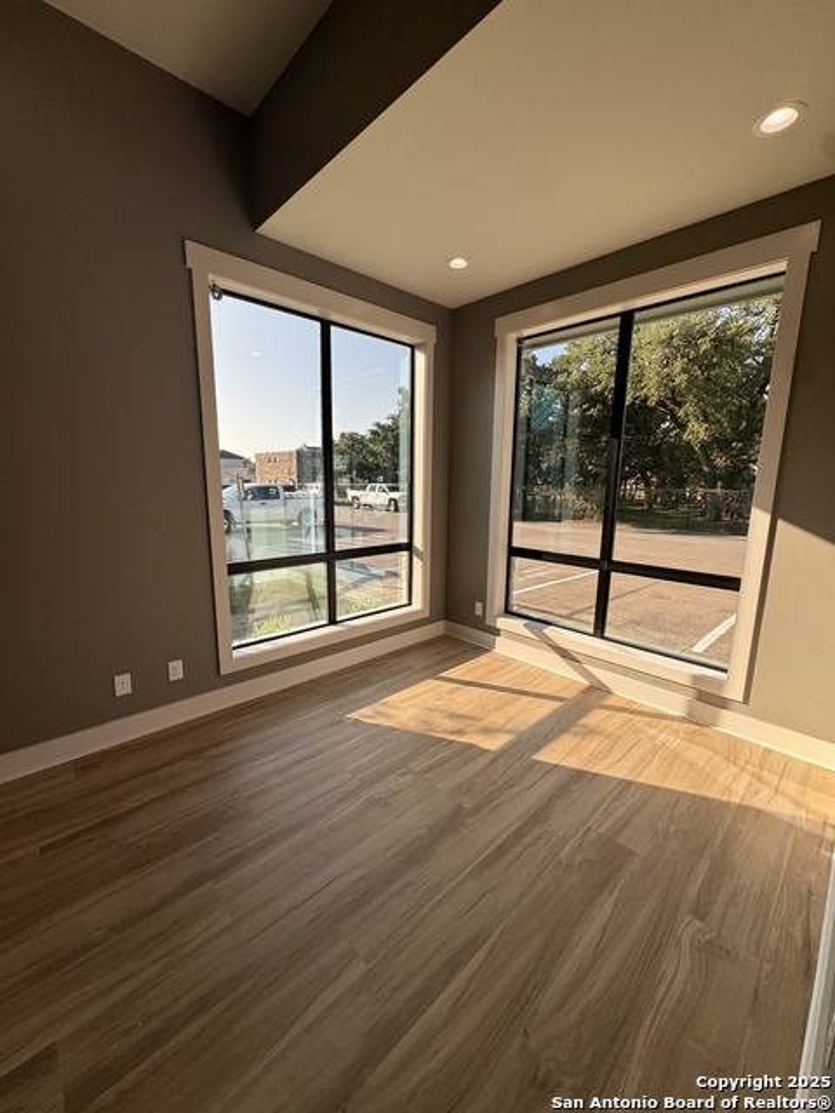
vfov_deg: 102.1
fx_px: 450
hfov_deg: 85.7
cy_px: 556
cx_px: 418
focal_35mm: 14
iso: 40
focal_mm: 2.22
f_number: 2.2
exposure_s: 1/636
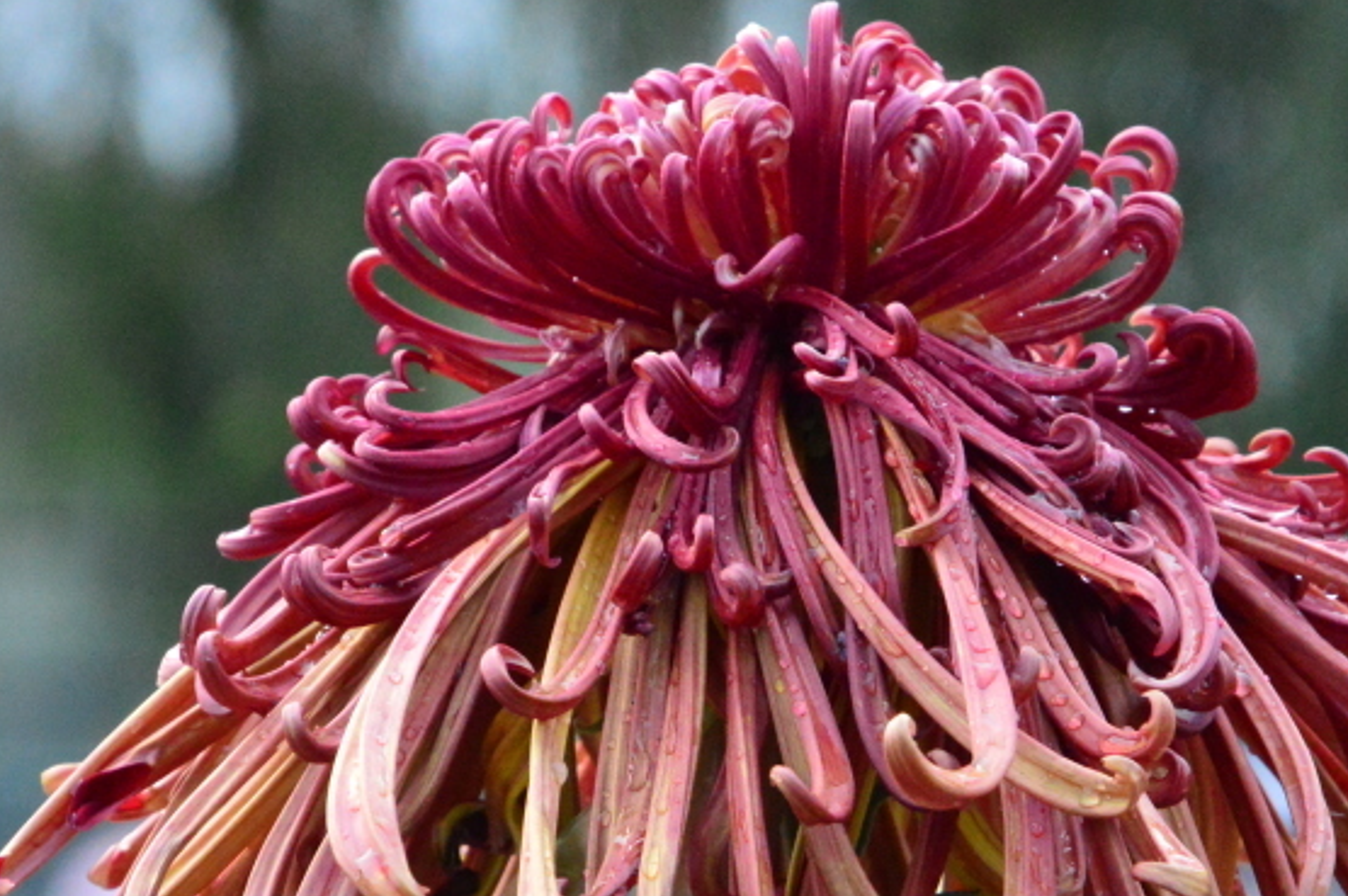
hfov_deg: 4.8
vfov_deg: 3.2
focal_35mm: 429
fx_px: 16046
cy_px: 637
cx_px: 836
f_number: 16
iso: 4500
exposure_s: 1/250
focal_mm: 155
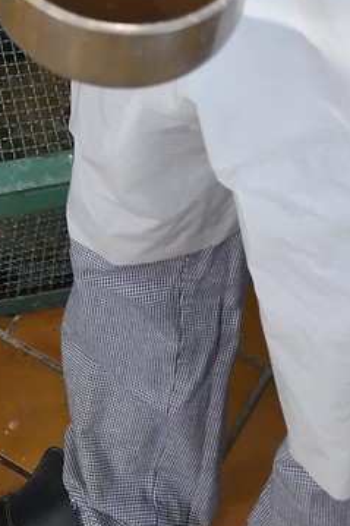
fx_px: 2277
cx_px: -157
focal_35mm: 156
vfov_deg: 11.5
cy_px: -607
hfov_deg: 8.6
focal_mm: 35
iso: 2500
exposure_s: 1/60
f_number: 5.6
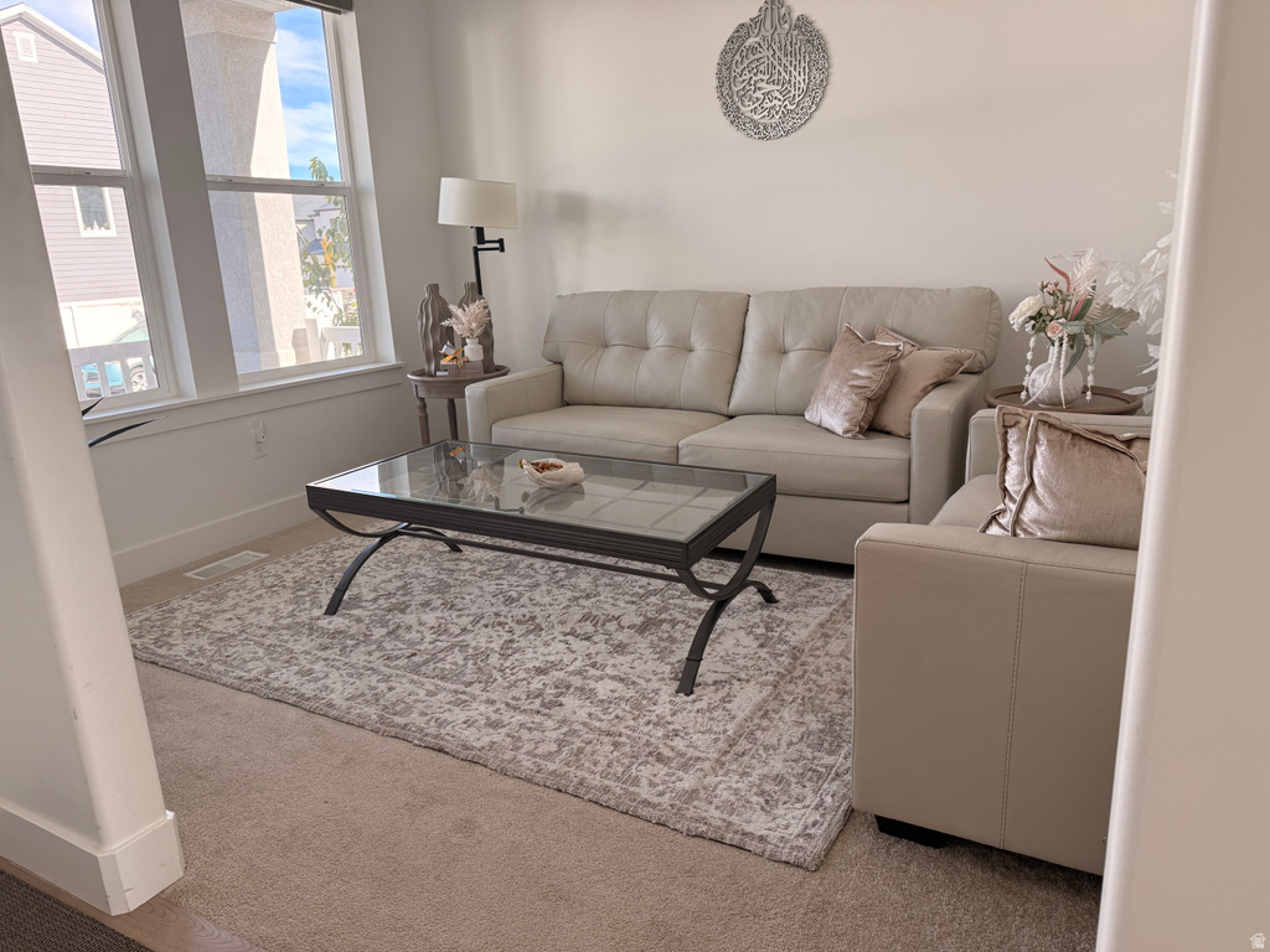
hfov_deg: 71.6
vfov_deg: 56.8
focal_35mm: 24
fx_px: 881
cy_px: 476
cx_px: 635
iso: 125
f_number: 1.78
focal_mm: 6.76
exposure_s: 1/243
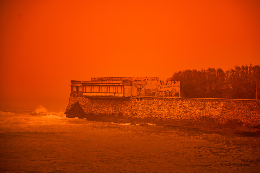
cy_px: 90
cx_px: 133
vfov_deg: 20.3
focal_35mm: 67
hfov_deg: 30.1
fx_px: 483
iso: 250
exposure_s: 1/160
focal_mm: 63
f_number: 2.8
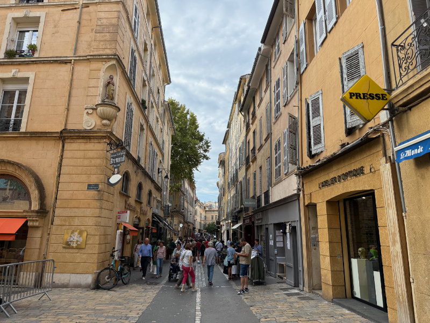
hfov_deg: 71.6
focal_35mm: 24
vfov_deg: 56.8
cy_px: 162
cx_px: 215
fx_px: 298
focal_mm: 6.8
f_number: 1.8
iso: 100
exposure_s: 1/1522
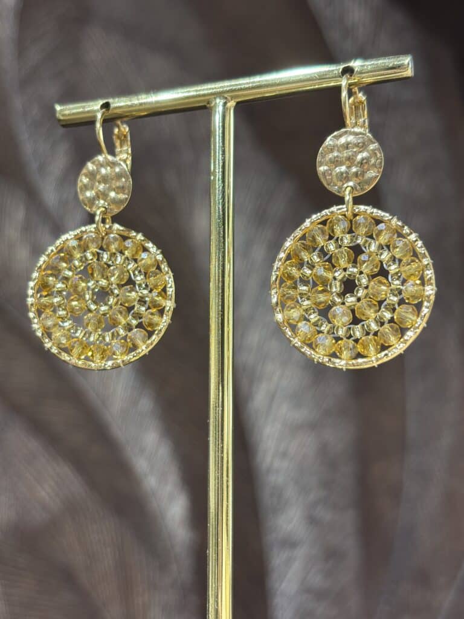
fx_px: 929
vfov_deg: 36.8
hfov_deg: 28.0
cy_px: 310
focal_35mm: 52
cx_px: 232
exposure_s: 1/50
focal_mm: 5.96
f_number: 1.6
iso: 50
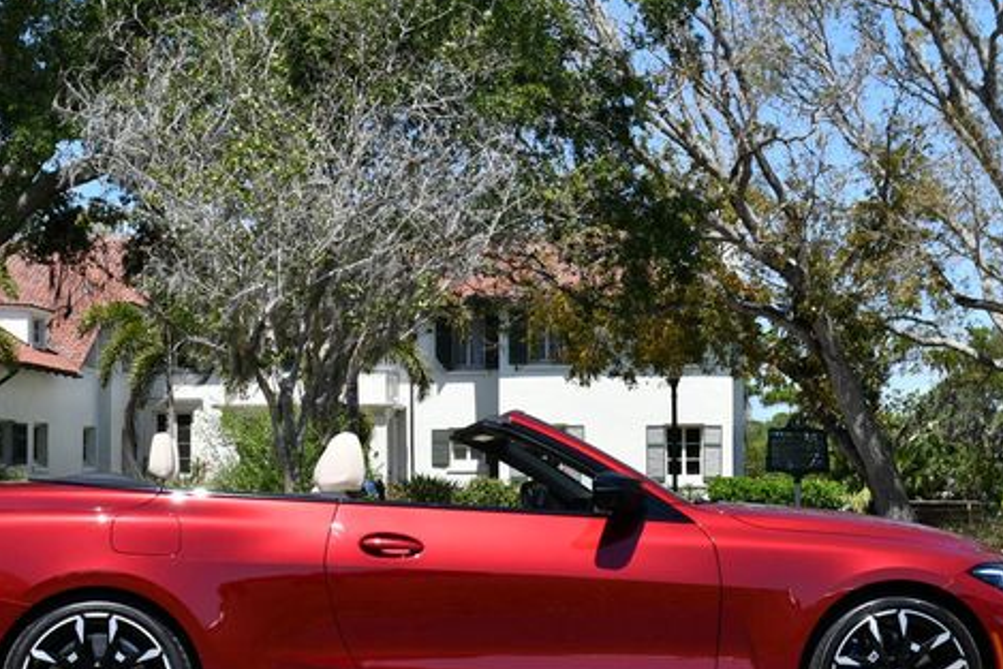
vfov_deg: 19.2
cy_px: 391
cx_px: 443
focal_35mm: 71
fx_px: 1979
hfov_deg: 28.4
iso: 110
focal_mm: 26
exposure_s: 1/250
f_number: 8
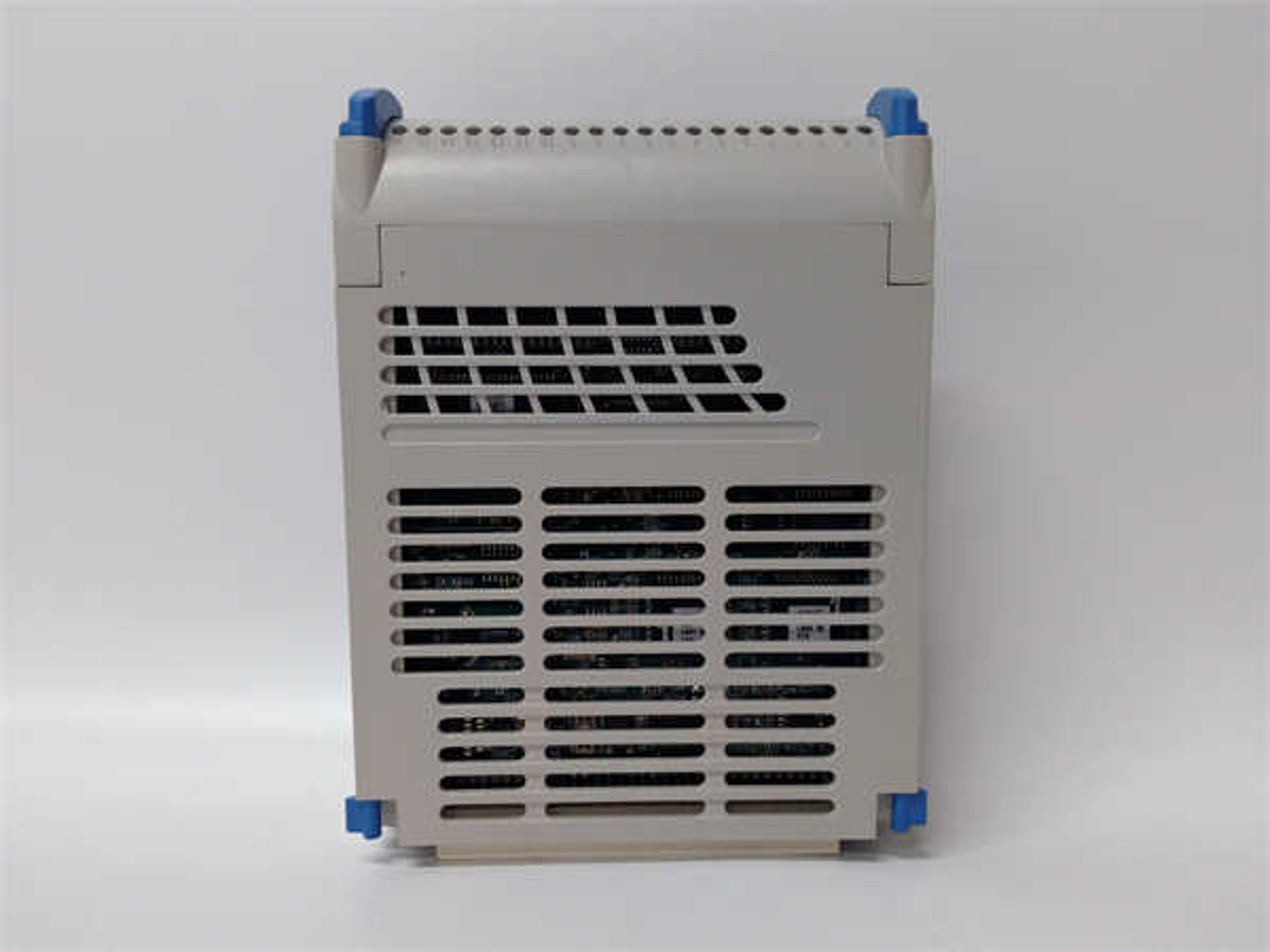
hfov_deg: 65.3
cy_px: 476
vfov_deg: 51.4
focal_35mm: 27
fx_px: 991
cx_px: 635
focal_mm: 3.79
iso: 199
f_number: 2
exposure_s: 1/33
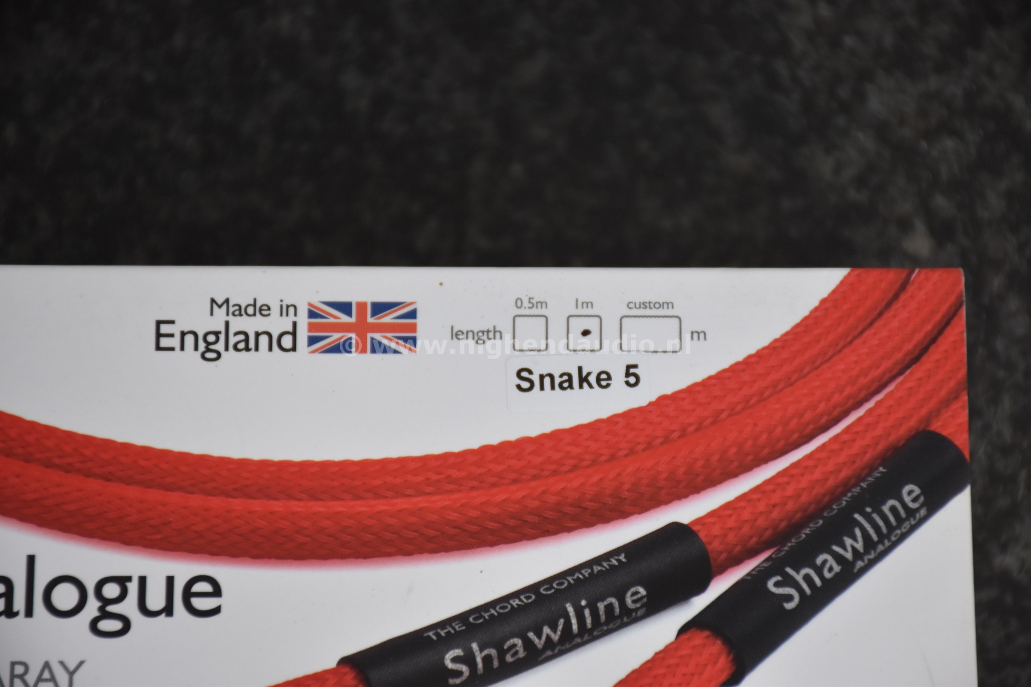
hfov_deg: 9.8
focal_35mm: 210
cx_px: 516
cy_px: 344
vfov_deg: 6.5
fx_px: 6014
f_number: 5.6
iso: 800
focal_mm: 140
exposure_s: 1/200
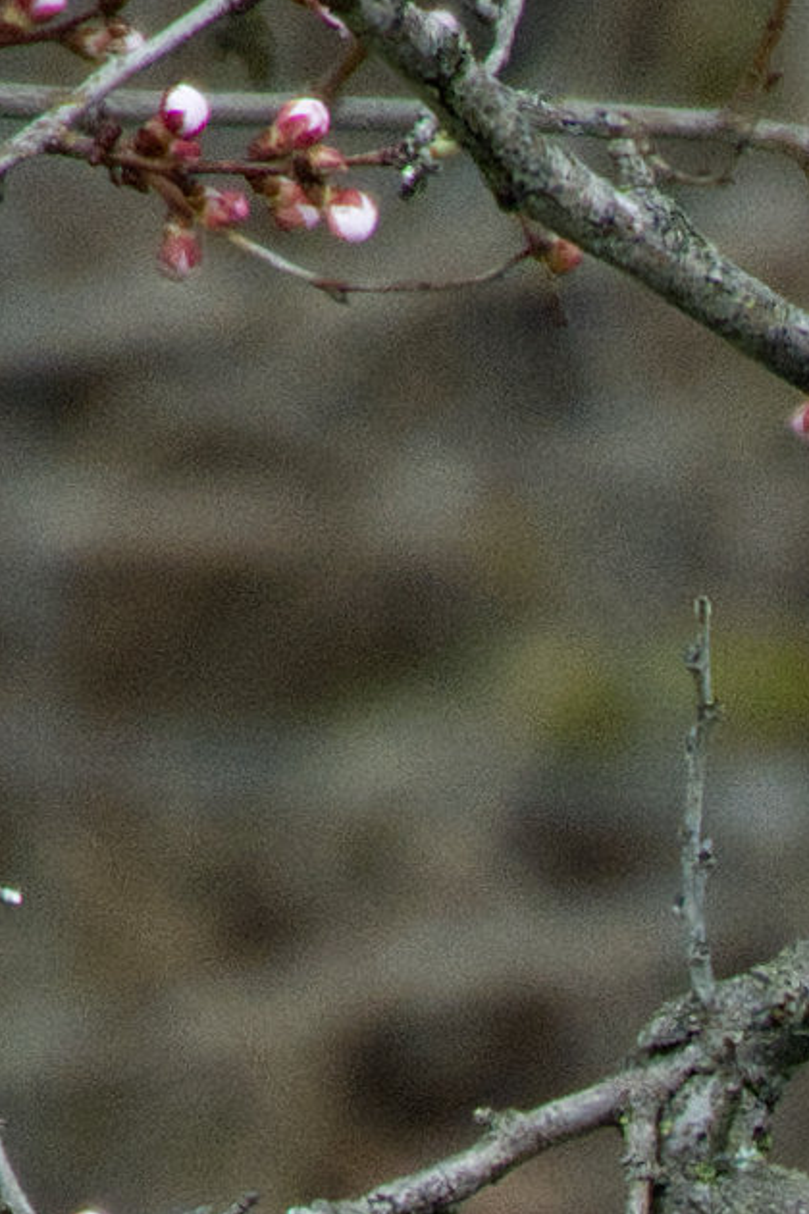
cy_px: 3207
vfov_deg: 1.1
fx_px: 62895
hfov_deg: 0.7
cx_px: 2232
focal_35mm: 1866
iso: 640
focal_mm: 140
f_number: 6.3
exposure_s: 1/250
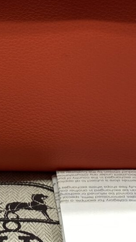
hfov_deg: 9.1
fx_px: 841
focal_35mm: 131
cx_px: -19
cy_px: -37
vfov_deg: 15.8
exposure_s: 1/100
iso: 50
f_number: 1.8
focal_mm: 4.25
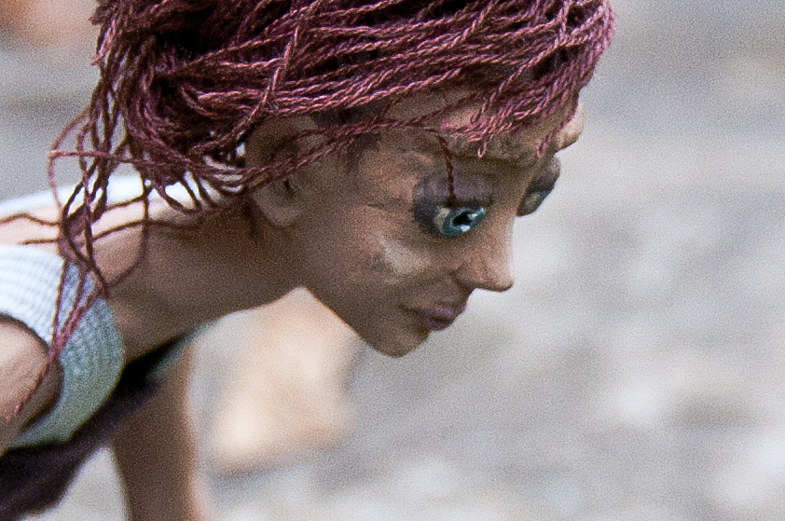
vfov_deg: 4.3
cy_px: 562
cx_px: 678
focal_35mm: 321
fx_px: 6990
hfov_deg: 6.4
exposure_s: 1/250
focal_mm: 42
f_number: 4.5
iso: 640
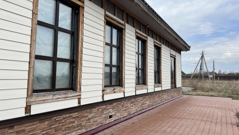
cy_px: 56
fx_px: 184
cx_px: 121
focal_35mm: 29
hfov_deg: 66.1
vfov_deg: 40.0
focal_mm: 5.7
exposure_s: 1/3356
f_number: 1.5
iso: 50
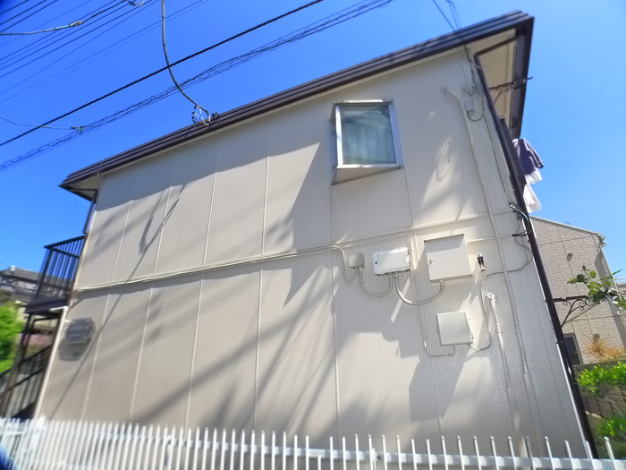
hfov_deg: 71.6
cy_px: 235
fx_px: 434
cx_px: 313
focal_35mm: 24
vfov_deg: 56.8
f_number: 4
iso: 400
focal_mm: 5.1
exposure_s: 1/500
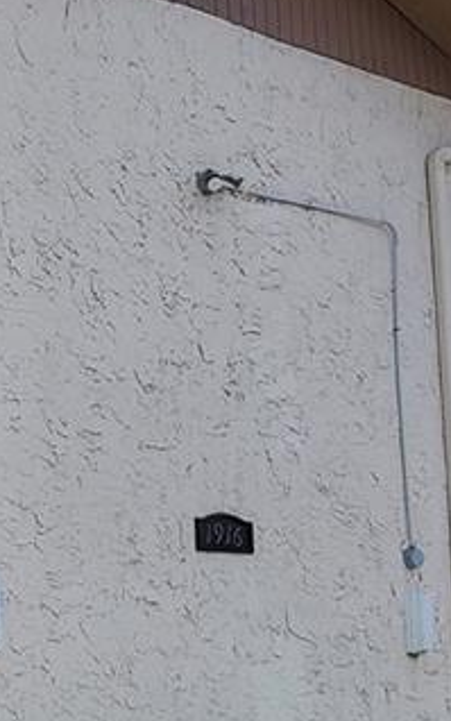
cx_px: -333
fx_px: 1022
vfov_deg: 36.3
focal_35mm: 52
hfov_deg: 19.4
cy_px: 655
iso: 64
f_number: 2.2
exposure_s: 1/1627
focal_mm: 2.2
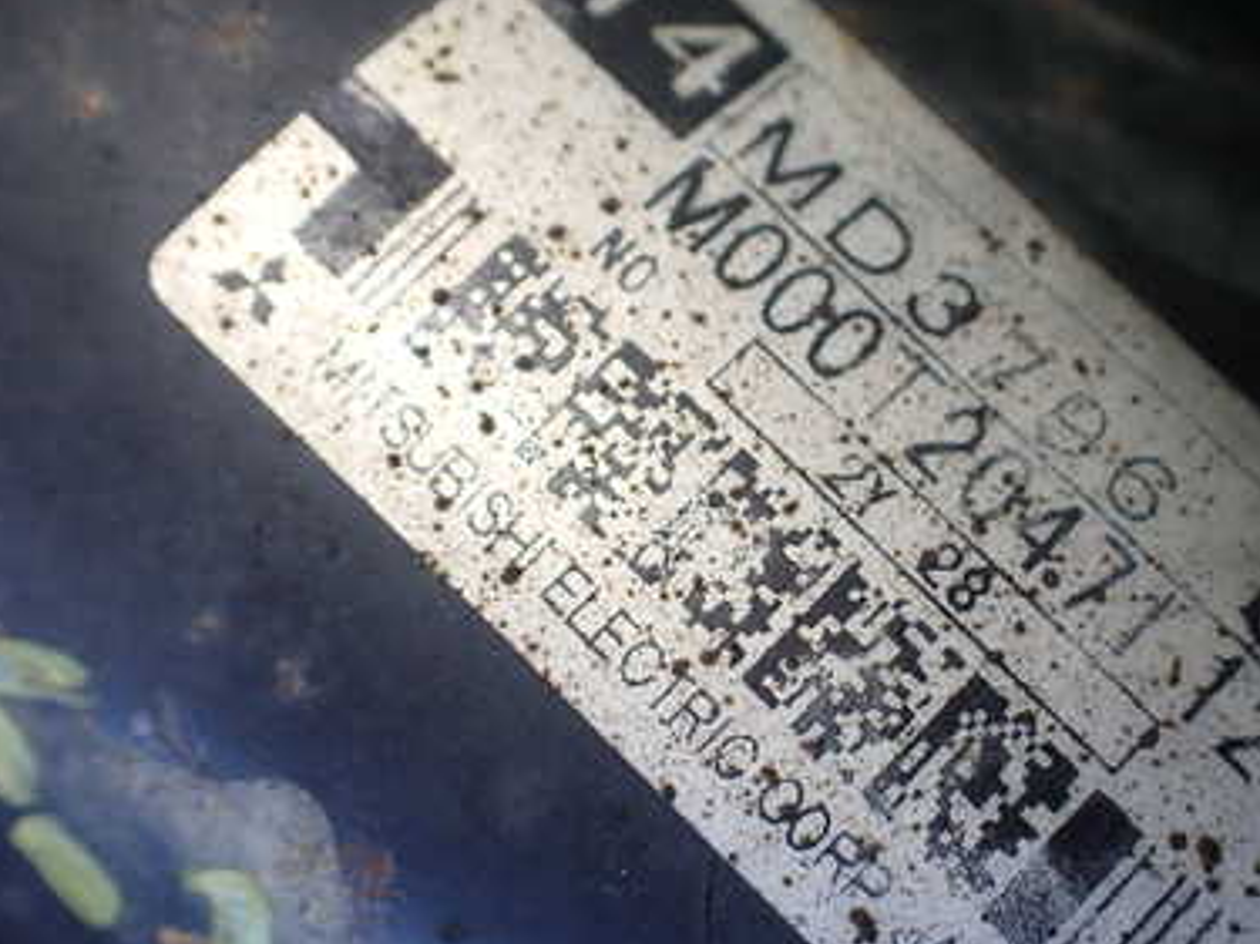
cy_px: 578
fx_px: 1747
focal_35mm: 48
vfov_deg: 30.2
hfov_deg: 39.3
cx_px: 823
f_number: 2.3
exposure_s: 1/125
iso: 100
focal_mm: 5.4
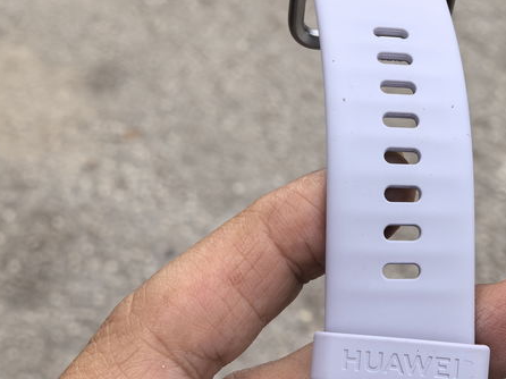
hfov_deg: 23.3
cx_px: 376
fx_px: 1213
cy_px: 216
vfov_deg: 17.8
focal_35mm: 83
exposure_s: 1/100
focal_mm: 8.5
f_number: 4
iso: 100
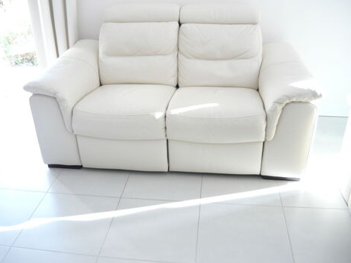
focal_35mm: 34
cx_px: 172
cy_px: 131
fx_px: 345
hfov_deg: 54.0
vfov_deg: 41.8
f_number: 2.8
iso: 250
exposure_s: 1/30
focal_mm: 5.5
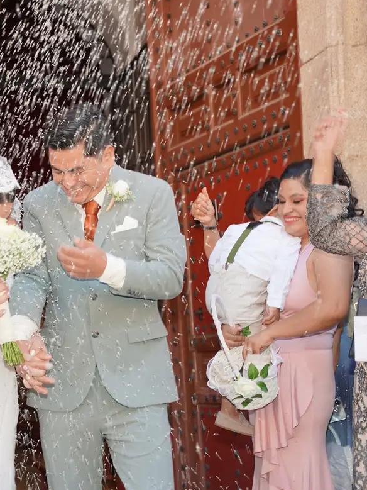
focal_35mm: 80
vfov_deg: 24.3
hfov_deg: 18.0
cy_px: 246
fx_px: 1137
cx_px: 24
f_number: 4
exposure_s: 1/160
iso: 250
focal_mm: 54.3
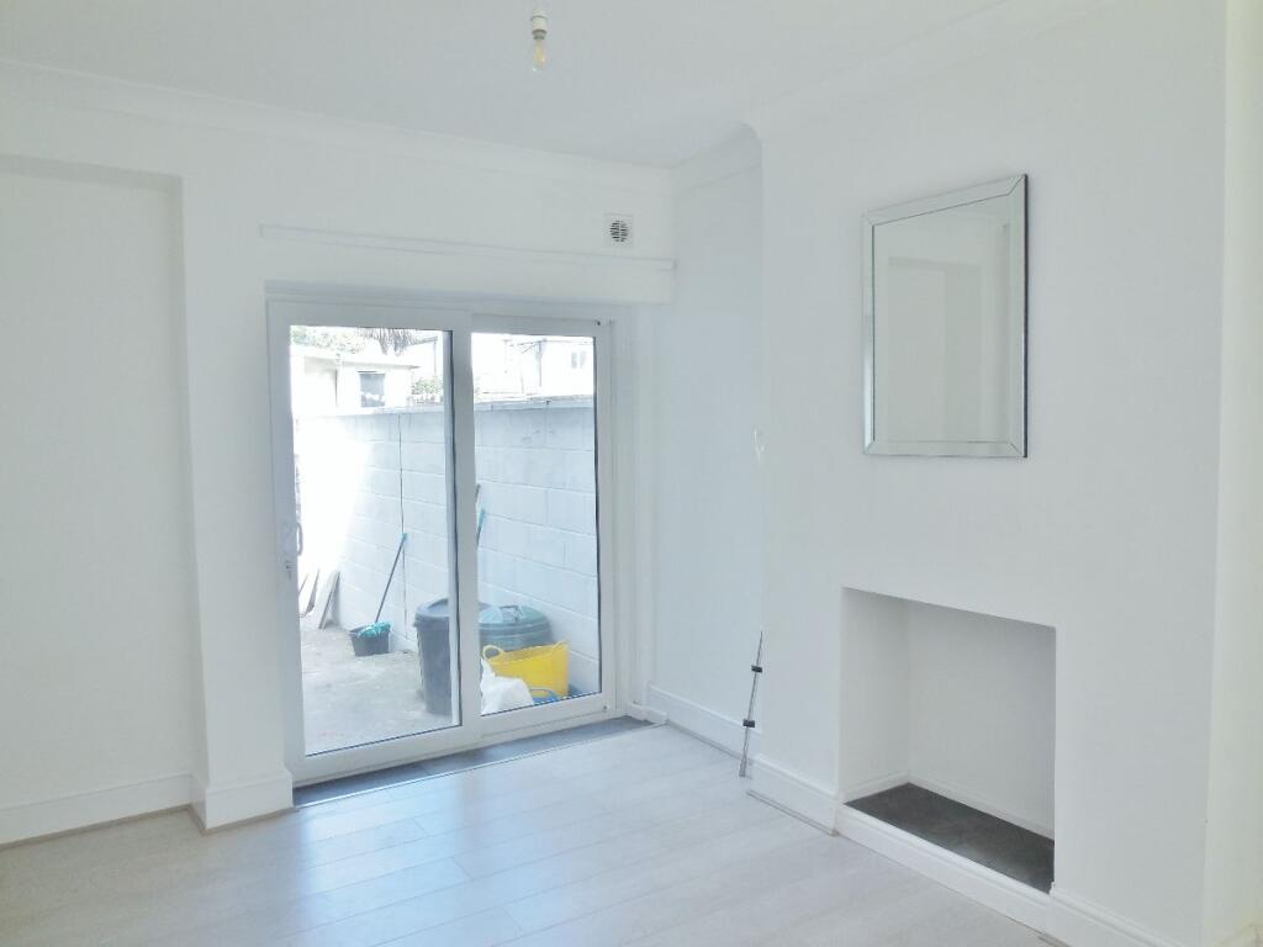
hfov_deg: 69.4
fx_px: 912
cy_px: 474
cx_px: 632
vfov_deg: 54.9
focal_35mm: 25
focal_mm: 4.5
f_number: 3.1
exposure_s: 1/200
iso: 125
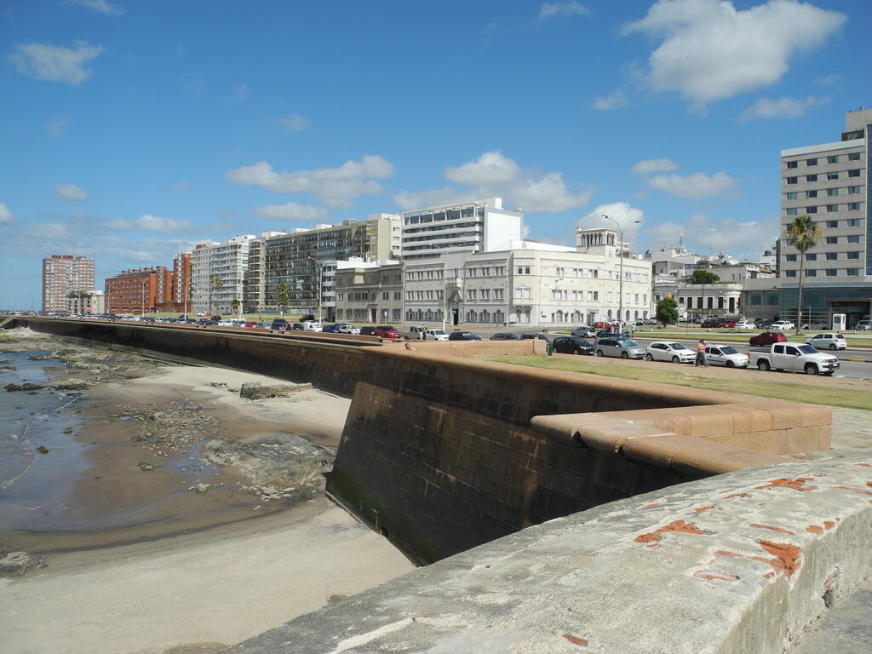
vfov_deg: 49.7
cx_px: 436
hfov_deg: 63.4
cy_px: 327
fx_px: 705
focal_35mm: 28
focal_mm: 6
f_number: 5
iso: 100
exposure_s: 1/800
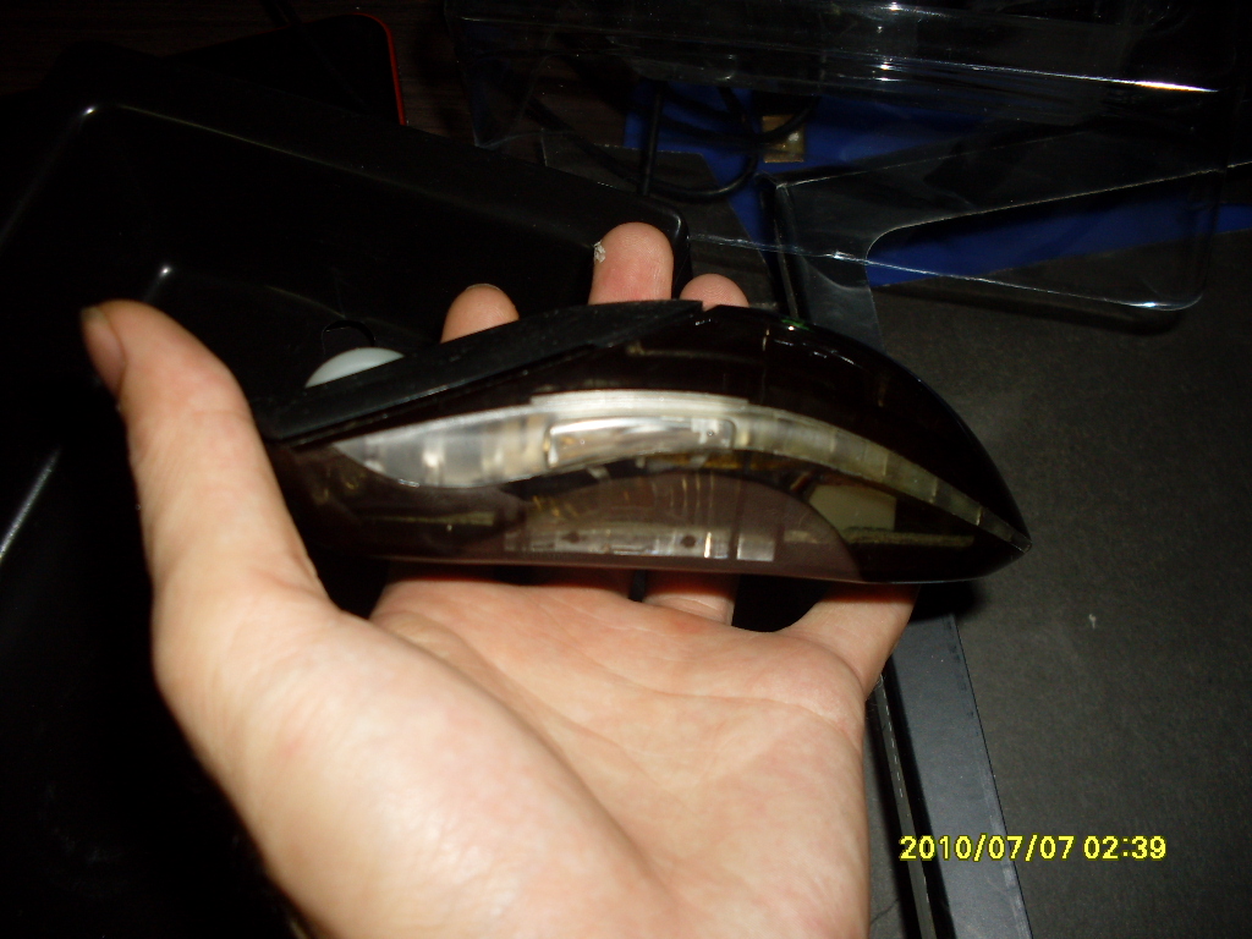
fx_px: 1374
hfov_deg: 49.0
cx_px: 626
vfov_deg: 37.7
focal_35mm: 38
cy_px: 470
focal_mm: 6.3
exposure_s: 1/45
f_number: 2.8
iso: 100
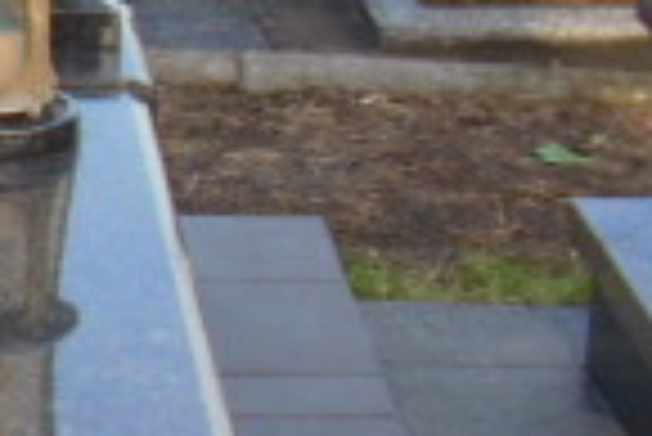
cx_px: -441
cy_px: 324
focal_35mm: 170
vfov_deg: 8.1
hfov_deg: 11.4
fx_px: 3082
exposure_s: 1/200
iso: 50
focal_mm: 6.2
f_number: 2.8
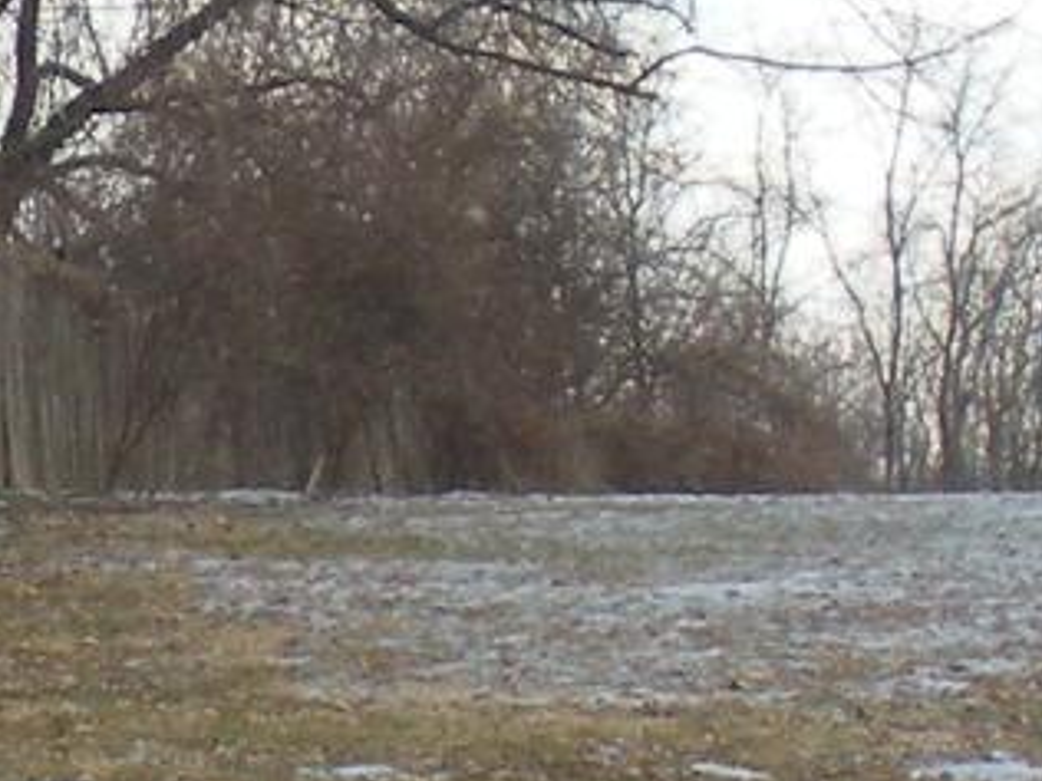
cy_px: 1028
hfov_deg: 8.0
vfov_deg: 6.0
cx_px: -59
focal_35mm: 246
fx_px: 7405
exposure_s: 1/176
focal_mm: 6.3
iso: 64
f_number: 4.6
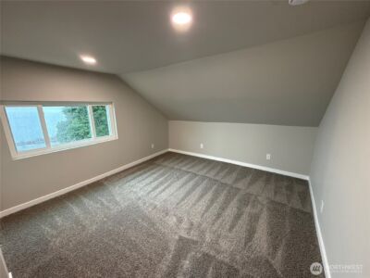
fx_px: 150
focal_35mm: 14
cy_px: 139
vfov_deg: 85.7
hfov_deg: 102.1
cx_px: 185
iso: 320
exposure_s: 1/60
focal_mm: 2.22
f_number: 2.2
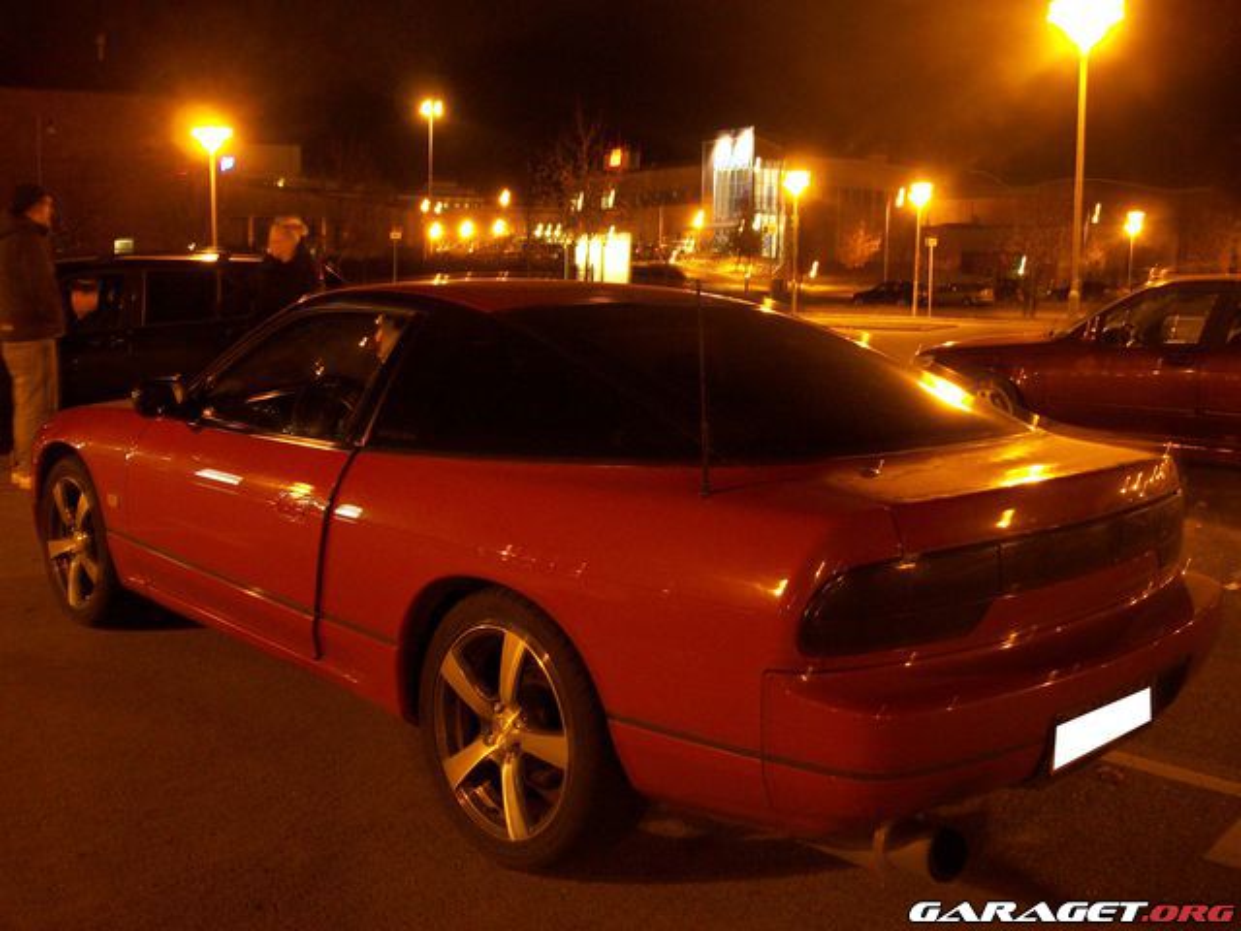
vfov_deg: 39.7
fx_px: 1291
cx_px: 620
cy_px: 466
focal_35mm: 36
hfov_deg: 51.4
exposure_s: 2
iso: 80
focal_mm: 6
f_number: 2.7
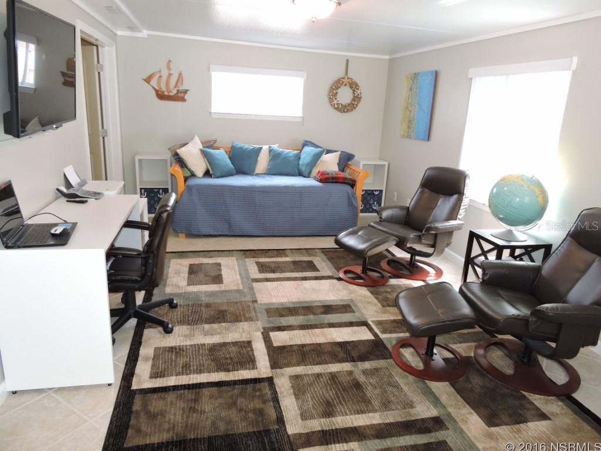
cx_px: 300
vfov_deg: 56.8
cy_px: 226
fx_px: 417
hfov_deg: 71.6
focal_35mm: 24
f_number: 3.3
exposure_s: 1/40
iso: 400
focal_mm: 4.3
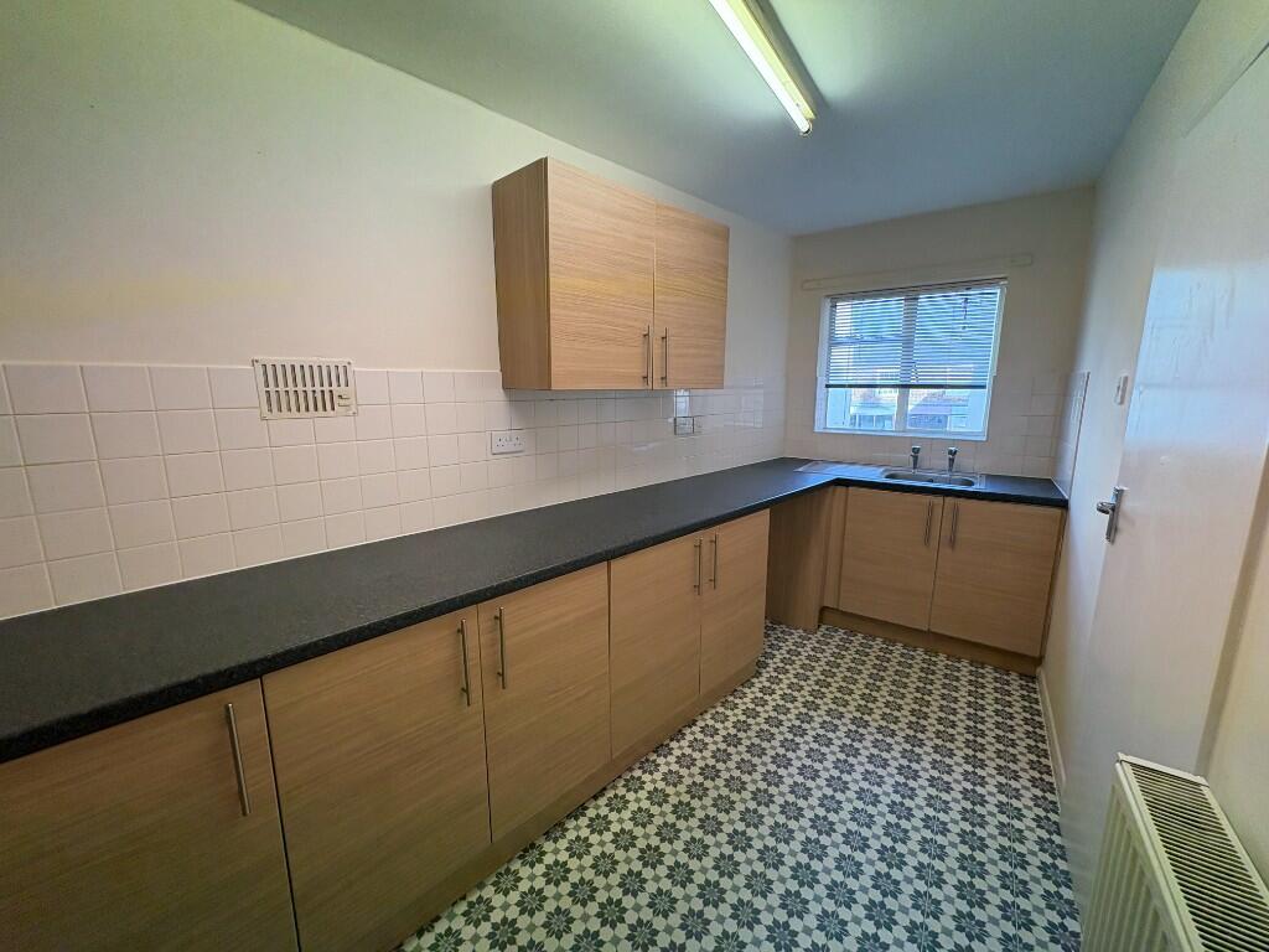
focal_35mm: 14
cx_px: 634
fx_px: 513
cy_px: 476
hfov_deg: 102.1
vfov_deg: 85.7
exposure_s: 1/100
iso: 125
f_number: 2.2
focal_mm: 2.22
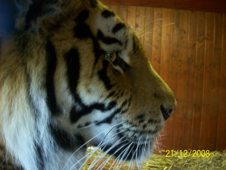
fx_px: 235
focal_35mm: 36
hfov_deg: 51.4
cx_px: 113
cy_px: 85
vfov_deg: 39.6
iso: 200
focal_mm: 6
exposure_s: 1/8
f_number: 2.7
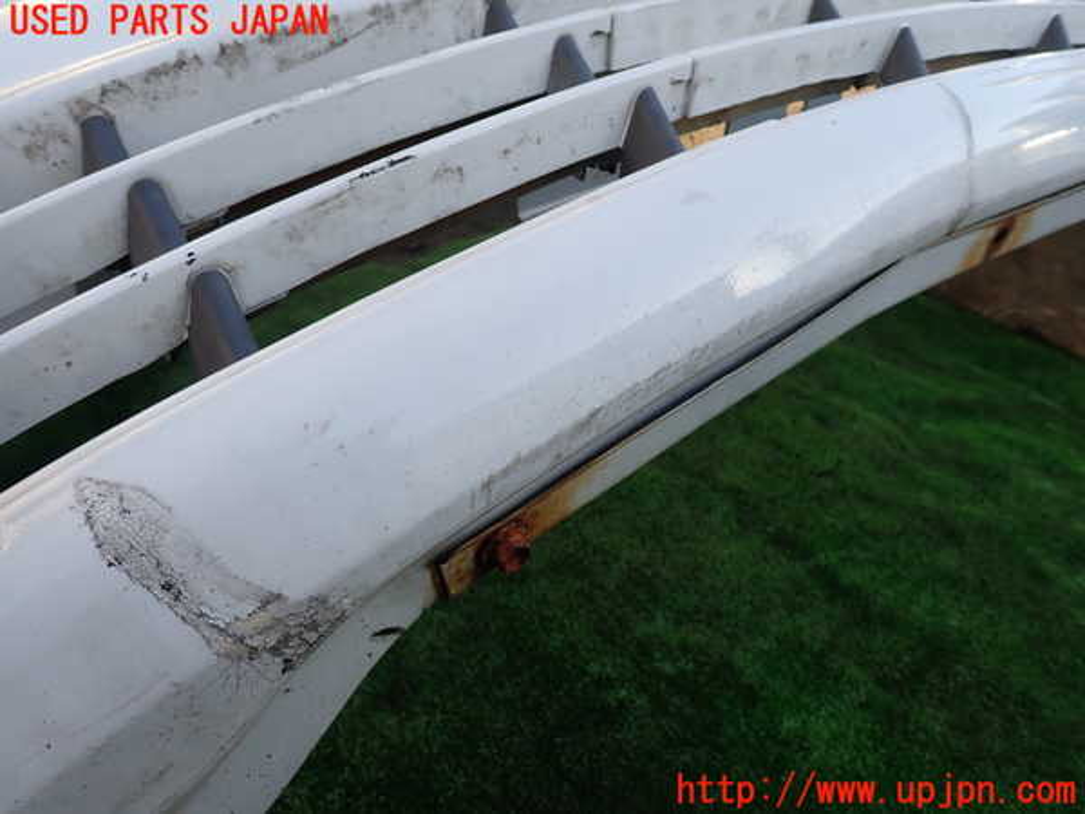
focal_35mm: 25
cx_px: 542
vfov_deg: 54.9
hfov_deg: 69.4
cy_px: 407
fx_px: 784
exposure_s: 1/320
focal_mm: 4.5
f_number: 2.8
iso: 100
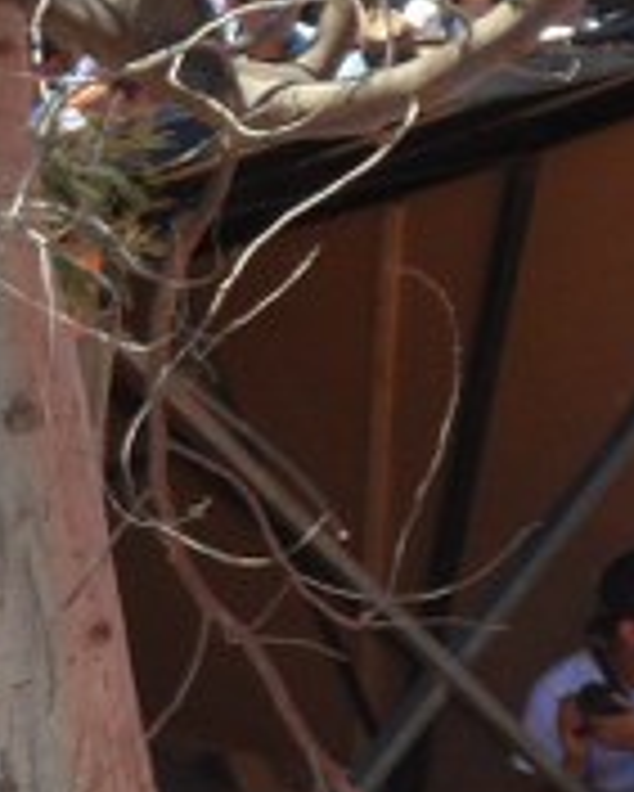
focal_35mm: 289
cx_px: -616
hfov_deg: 5.3
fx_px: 6773
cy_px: 972
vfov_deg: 6.6
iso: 80
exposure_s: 1/250
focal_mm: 10.6
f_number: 4.3
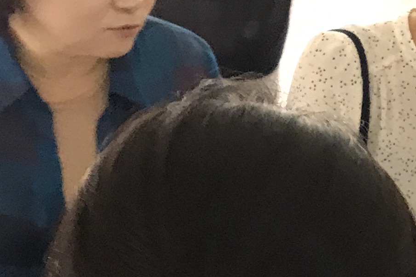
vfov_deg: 10.5
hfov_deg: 14.7
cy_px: 236
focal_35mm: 130
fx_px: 1502
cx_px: 626
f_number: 1.8
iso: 100
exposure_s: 1/13
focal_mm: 3.99
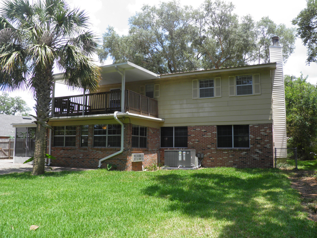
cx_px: 158
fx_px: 256
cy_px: 119
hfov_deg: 63.4
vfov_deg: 49.7
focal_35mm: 28
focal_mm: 4.9
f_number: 5.7
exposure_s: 1/100
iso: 50
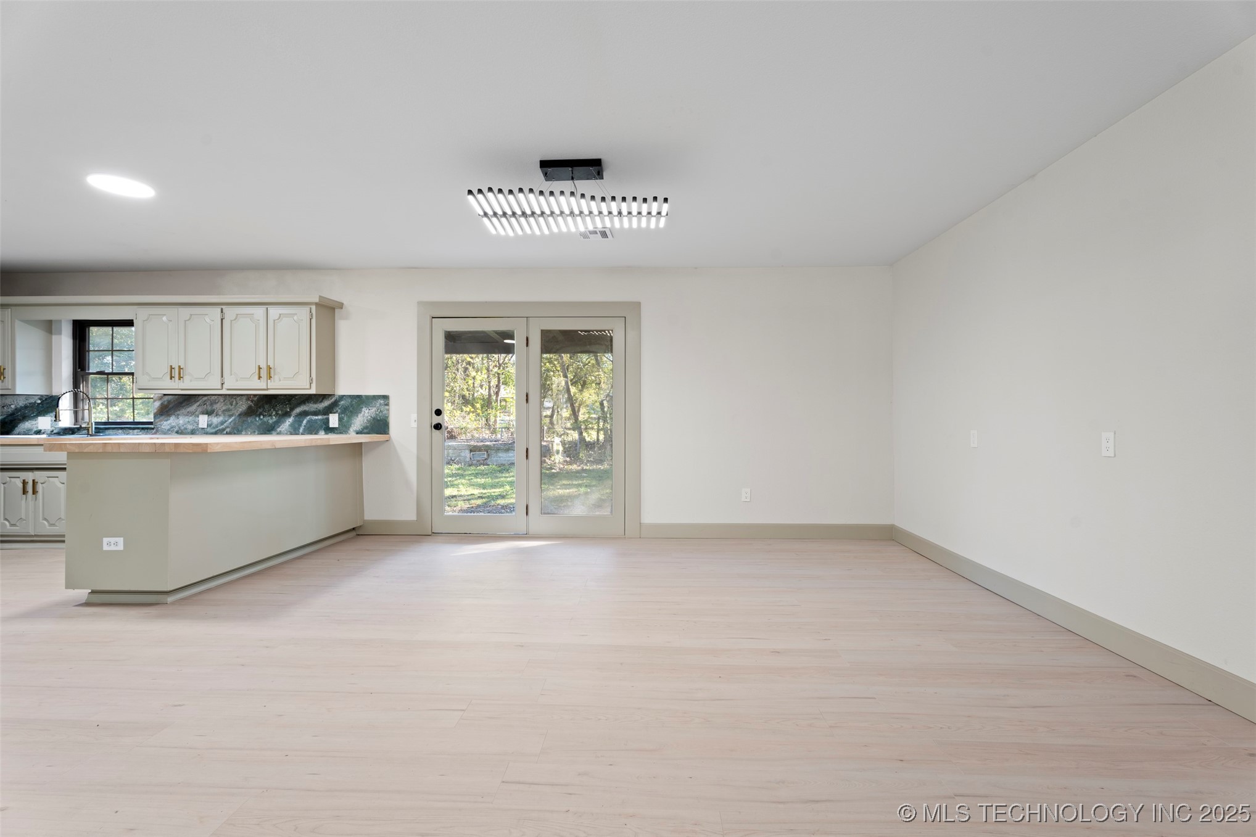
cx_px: 628
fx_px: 558
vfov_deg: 73.7
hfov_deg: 96.7
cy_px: 418
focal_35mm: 16
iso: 200
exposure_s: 1/1.25
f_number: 9
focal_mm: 16
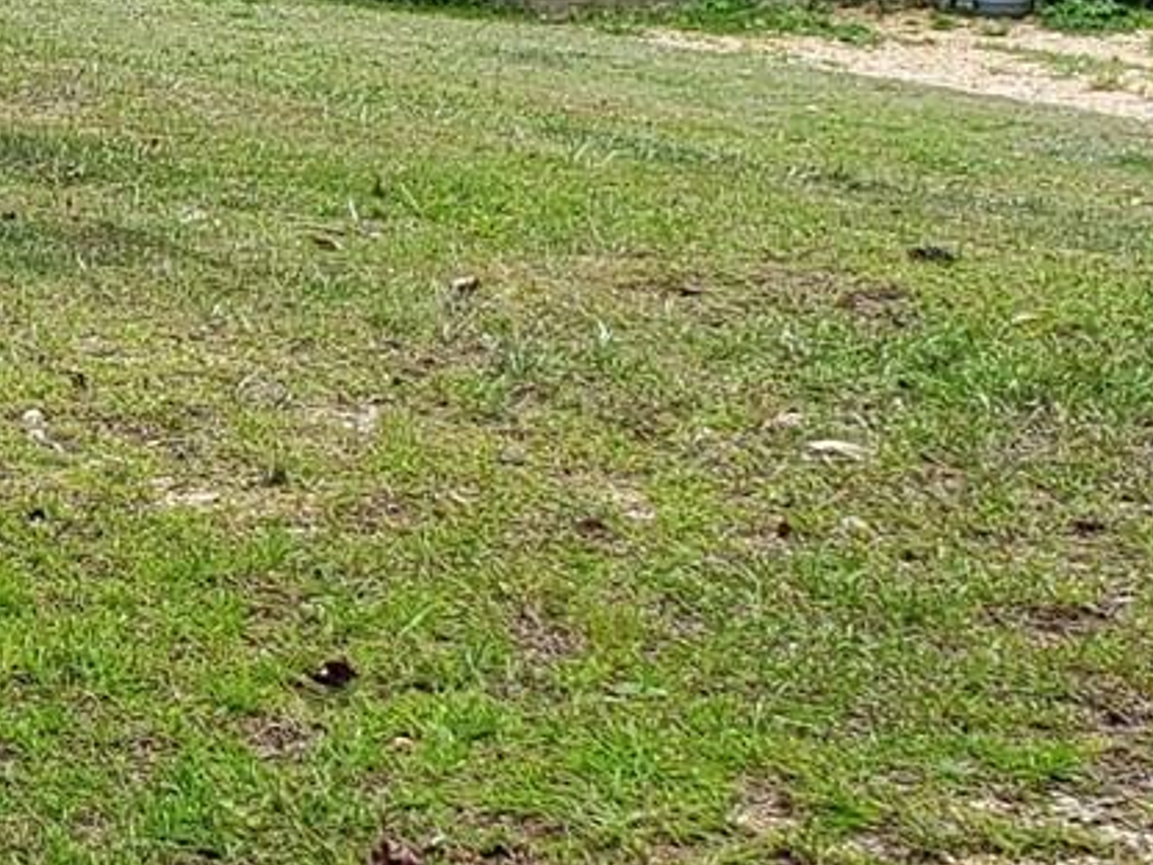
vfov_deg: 11.5
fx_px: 4263
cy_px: 205
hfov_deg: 14.9
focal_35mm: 128
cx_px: -230
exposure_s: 1/239
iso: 50
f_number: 2.4
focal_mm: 4.3
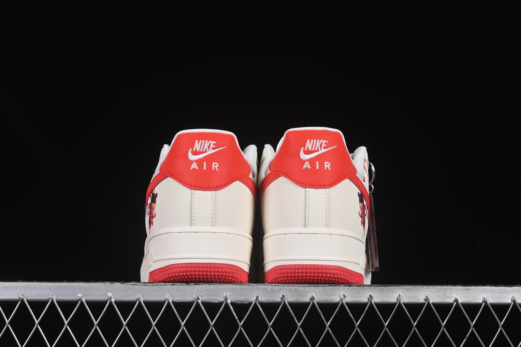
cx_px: 260
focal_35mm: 75
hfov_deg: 27.0
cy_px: 174
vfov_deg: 18.2
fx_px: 1085
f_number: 8
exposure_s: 1/80
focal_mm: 50
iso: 160
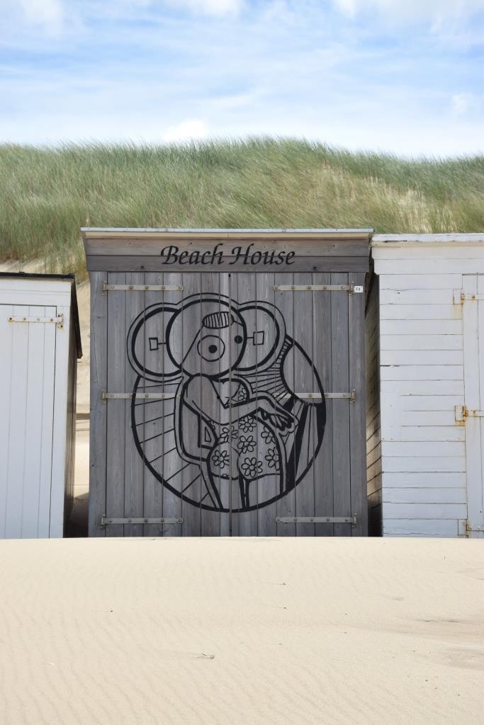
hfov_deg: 17.5
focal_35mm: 78
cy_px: 362
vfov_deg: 26.0
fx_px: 1572
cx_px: 242
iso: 100
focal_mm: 52
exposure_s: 1/320
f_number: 9
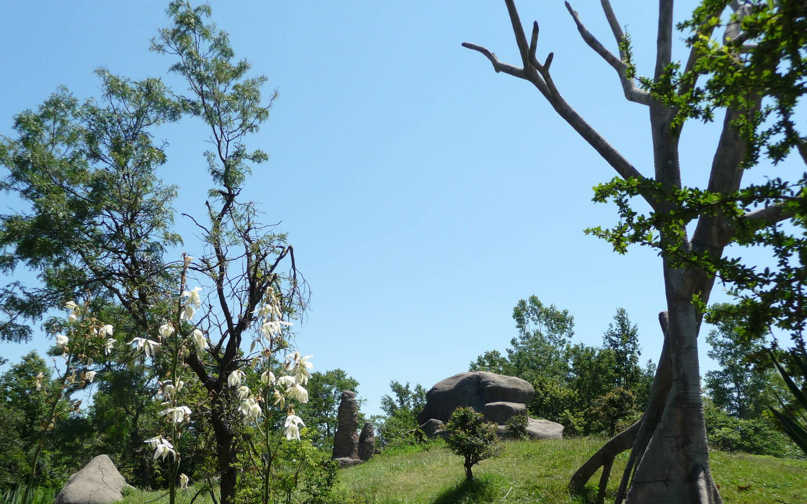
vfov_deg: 34.3
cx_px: 406
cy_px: 306
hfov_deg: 52.7
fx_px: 814
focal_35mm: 37
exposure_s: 1/800
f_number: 3.6
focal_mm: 5.6
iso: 100
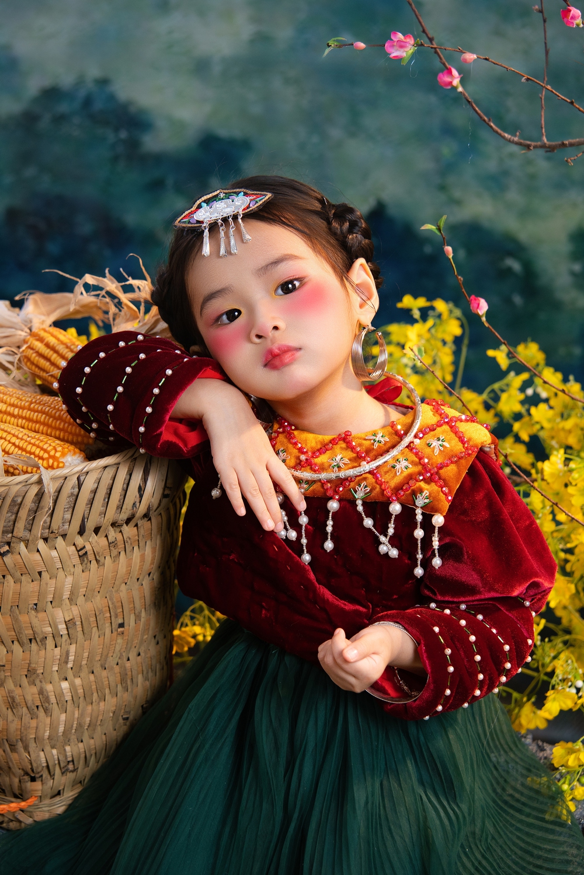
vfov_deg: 26.3
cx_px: 292
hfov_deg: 17.7
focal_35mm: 77
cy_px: 438
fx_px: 1874
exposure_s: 1/125
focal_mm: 77
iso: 800
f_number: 5.6
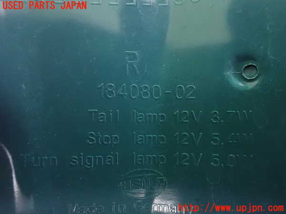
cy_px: 107
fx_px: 248
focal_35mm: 30
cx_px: 143
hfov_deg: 60.0
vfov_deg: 46.8
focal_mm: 5.4
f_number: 2.3
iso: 1600
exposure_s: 1/8
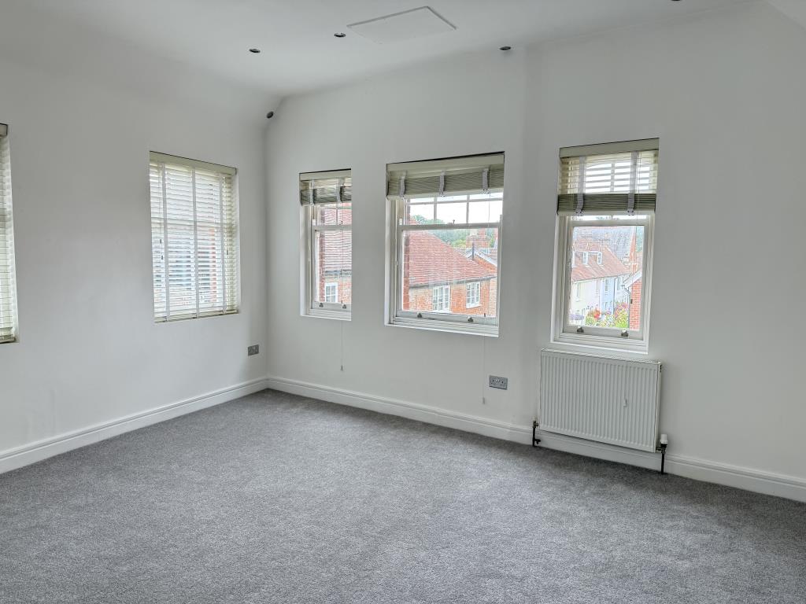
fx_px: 559
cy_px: 302
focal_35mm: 24
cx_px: 403
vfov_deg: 56.8
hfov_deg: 71.6
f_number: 1.78
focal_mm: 6.76
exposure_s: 1/203
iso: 100
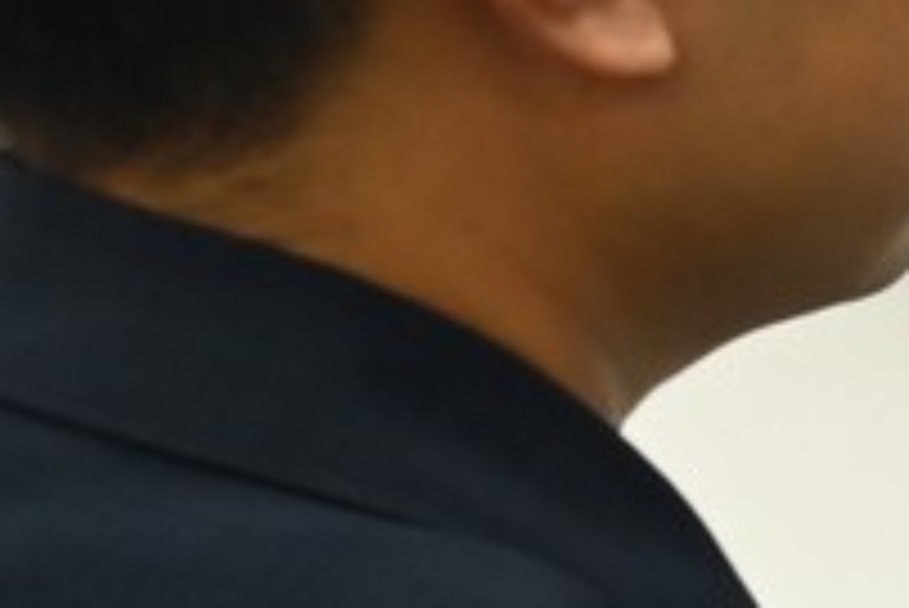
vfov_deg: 8.7
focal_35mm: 157
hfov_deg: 12.0
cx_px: 1638
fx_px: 3967
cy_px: -5
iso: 1250
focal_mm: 22
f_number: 5.6
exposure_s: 1/60
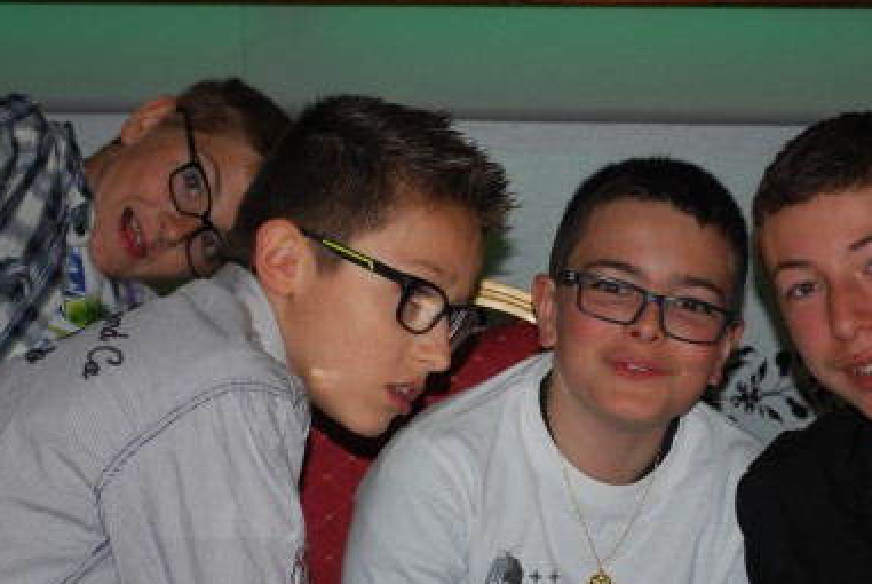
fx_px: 3177
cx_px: 487
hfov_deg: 15.6
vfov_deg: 10.5
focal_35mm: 131
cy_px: 281
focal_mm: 52
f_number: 5.6
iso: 200
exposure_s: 1/60
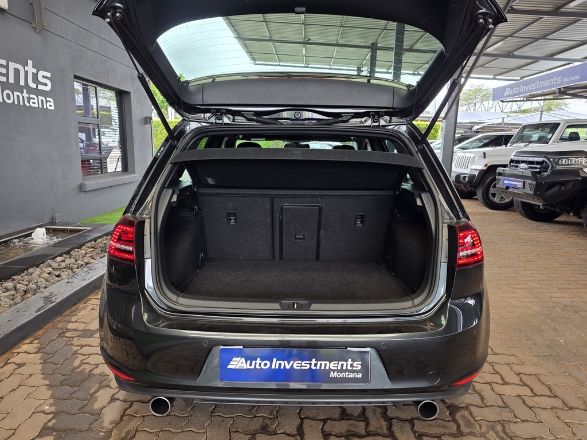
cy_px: 220
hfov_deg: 73.9
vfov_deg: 58.9
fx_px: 390
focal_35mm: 23
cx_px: 294
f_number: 1.7
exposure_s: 1/50
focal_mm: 6.25
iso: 16
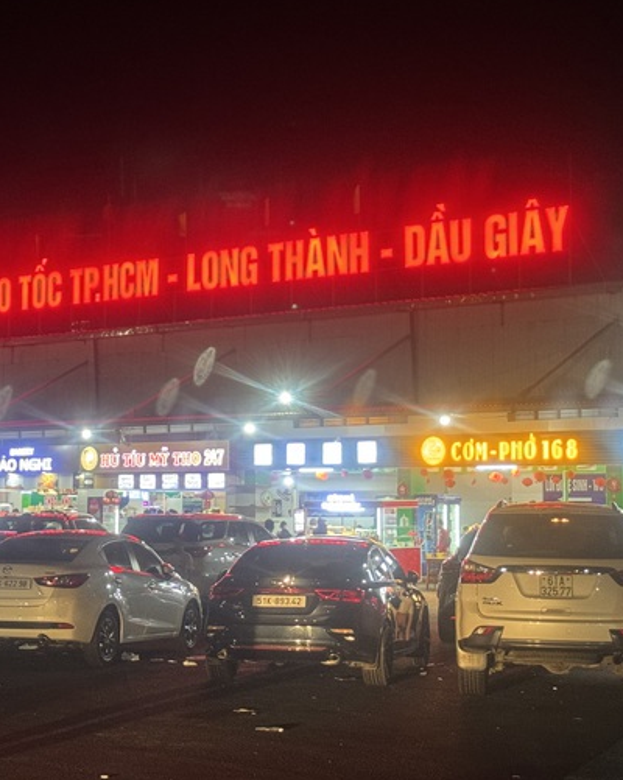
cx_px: 293
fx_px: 1685
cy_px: 346
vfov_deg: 26.1
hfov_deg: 21.0
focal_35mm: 73
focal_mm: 6.86
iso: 320
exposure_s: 1/33
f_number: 1.78
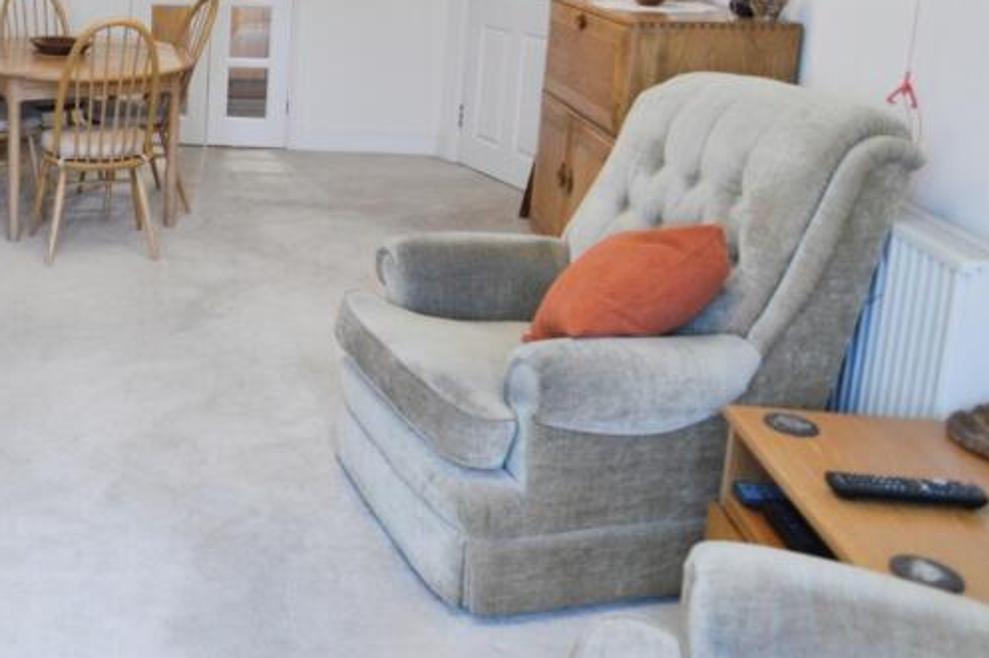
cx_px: 105
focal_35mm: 36
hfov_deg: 48.3
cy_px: 240
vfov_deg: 37.1
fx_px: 975
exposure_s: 1/60
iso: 720
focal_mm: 11.5
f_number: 2.8
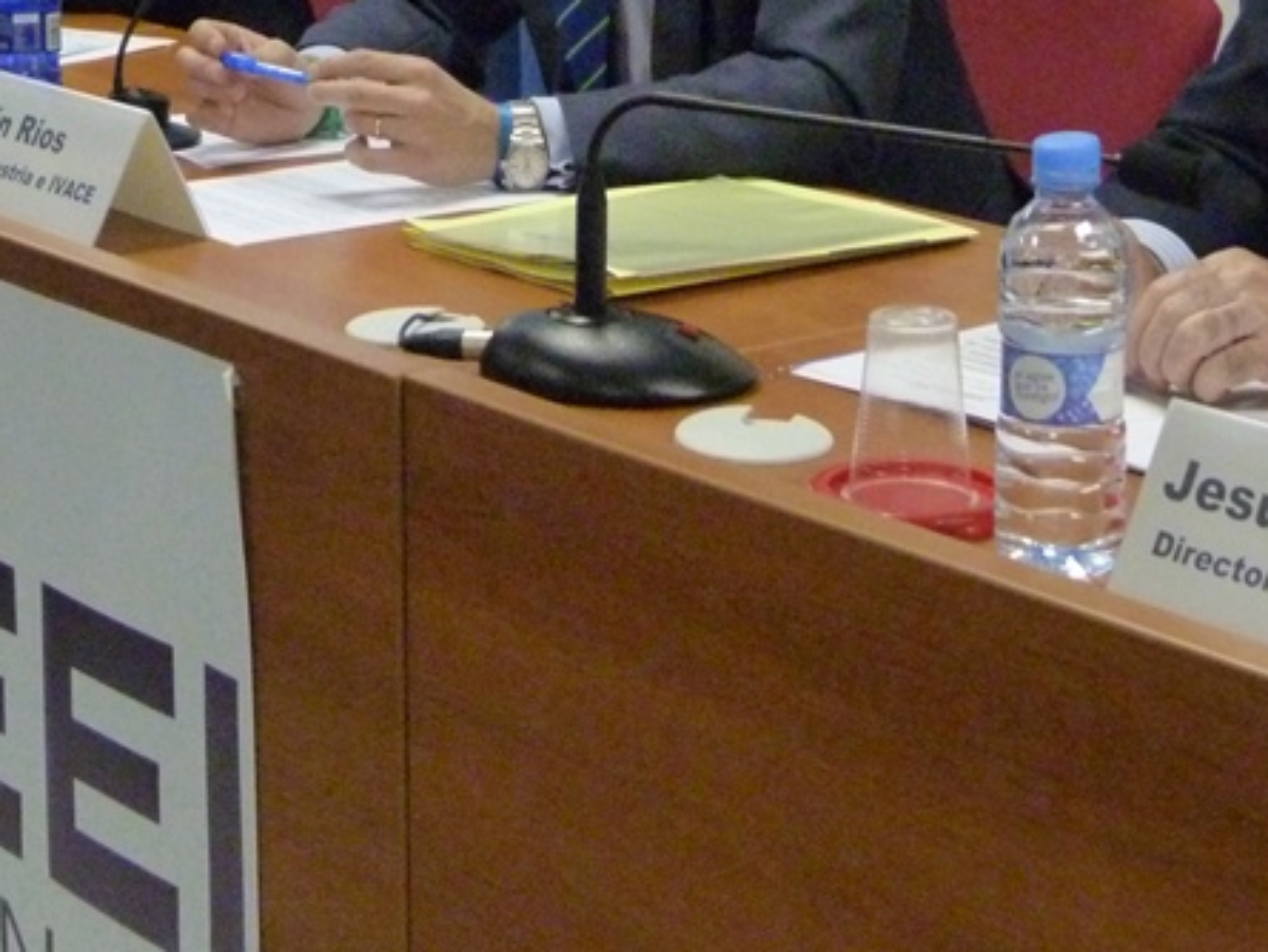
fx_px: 3371
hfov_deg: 21.3
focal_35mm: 92
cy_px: -97
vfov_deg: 15.6
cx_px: 610
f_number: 3.1
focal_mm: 7.3
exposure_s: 1/40
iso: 800
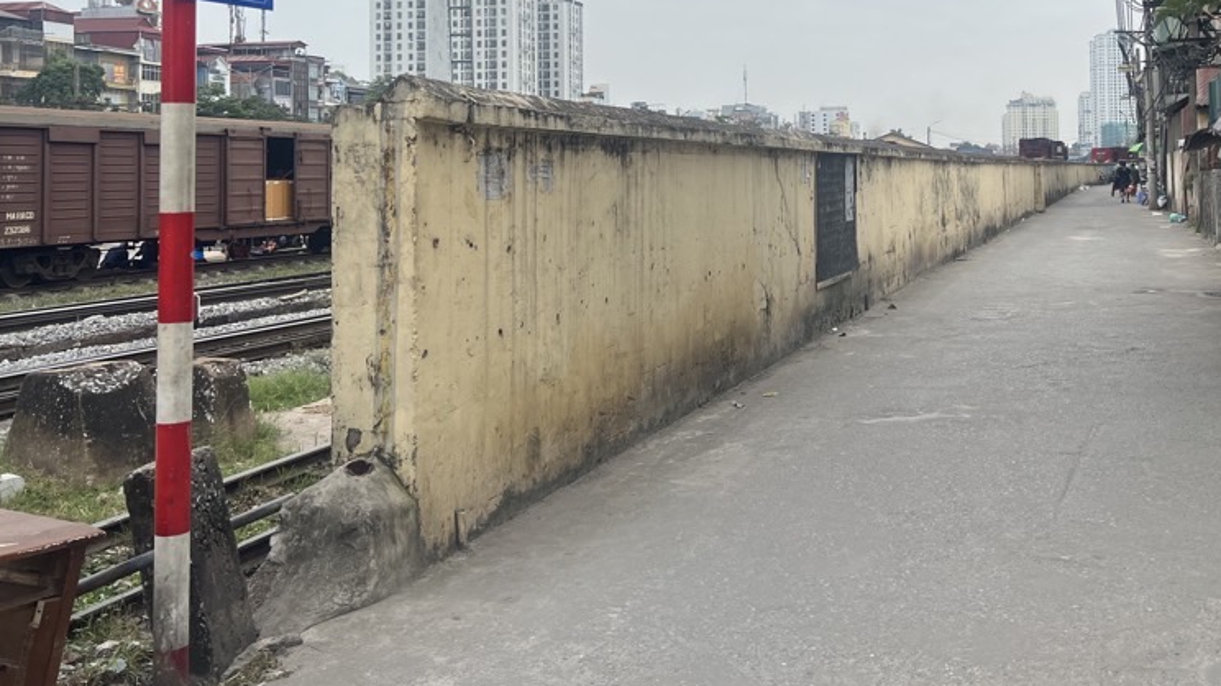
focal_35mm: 39
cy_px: 113
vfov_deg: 29.5
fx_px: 1262
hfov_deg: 50.8
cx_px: 801
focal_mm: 5.7
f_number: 1.5
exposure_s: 1/3077
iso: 50
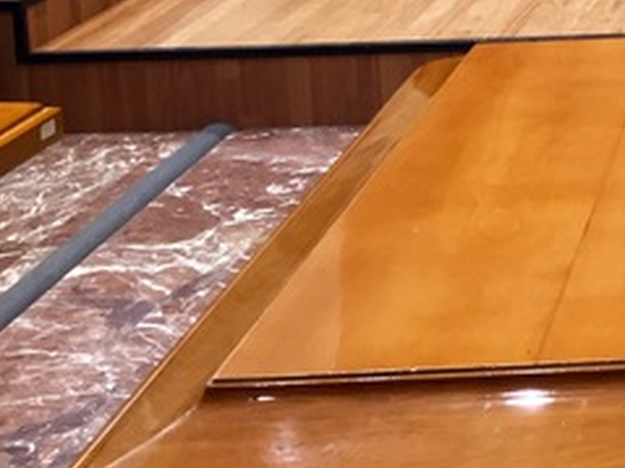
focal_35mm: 85
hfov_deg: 20.4
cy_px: -210
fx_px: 1534
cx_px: 884
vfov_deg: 16.1
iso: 100
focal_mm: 4.15
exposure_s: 1/33
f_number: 2.2
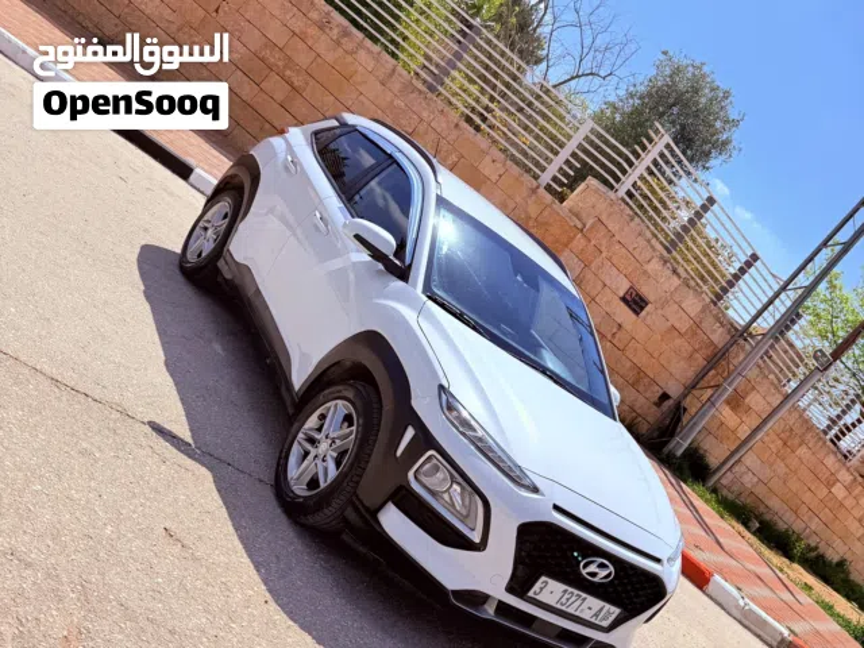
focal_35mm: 24
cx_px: 432
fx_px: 599
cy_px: 324
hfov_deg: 71.6
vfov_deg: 56.8
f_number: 1.78
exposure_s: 1/10309
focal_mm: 6.76
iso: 80
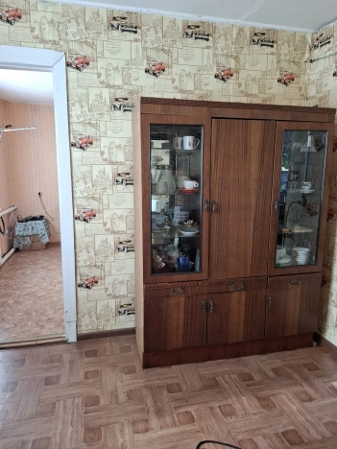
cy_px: 224
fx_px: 299
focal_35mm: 23
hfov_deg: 58.9
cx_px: 168
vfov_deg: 73.9
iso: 80
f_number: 1.8
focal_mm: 5.54
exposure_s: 1/120
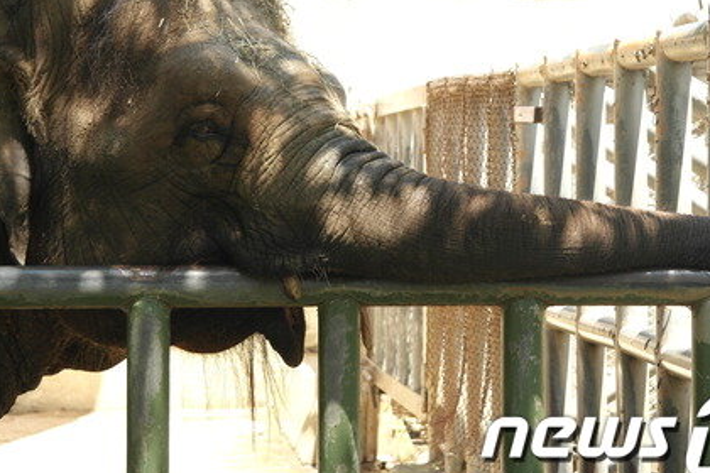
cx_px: 331
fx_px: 2209
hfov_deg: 18.3
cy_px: 188
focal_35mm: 112
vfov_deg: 12.2
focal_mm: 55
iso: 200
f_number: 5.6
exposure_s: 1/80
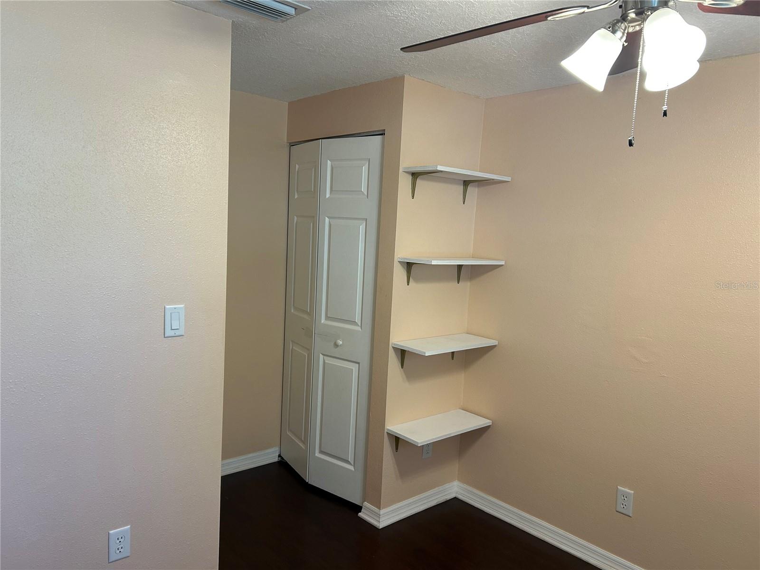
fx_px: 571
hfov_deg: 67.3
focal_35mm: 26
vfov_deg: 53.1
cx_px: 380
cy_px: 285
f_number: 1.5
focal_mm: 5.7
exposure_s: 1/120
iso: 125
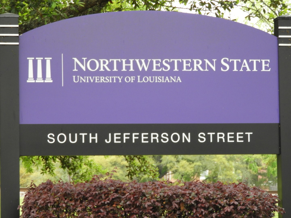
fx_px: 1513
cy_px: 109
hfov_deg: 11.0
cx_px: 146
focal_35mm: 180
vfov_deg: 8.2
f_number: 5.3
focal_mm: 32.2
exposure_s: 1/50
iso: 400
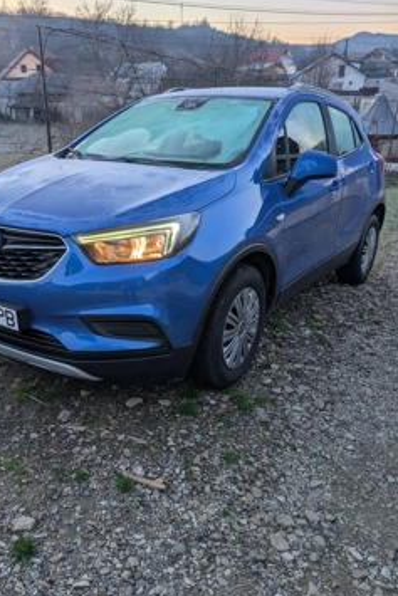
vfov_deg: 65.4
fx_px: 464
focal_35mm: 28
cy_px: 294
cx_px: 153
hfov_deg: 46.1
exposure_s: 1/80
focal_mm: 6.9
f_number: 1.68
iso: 25
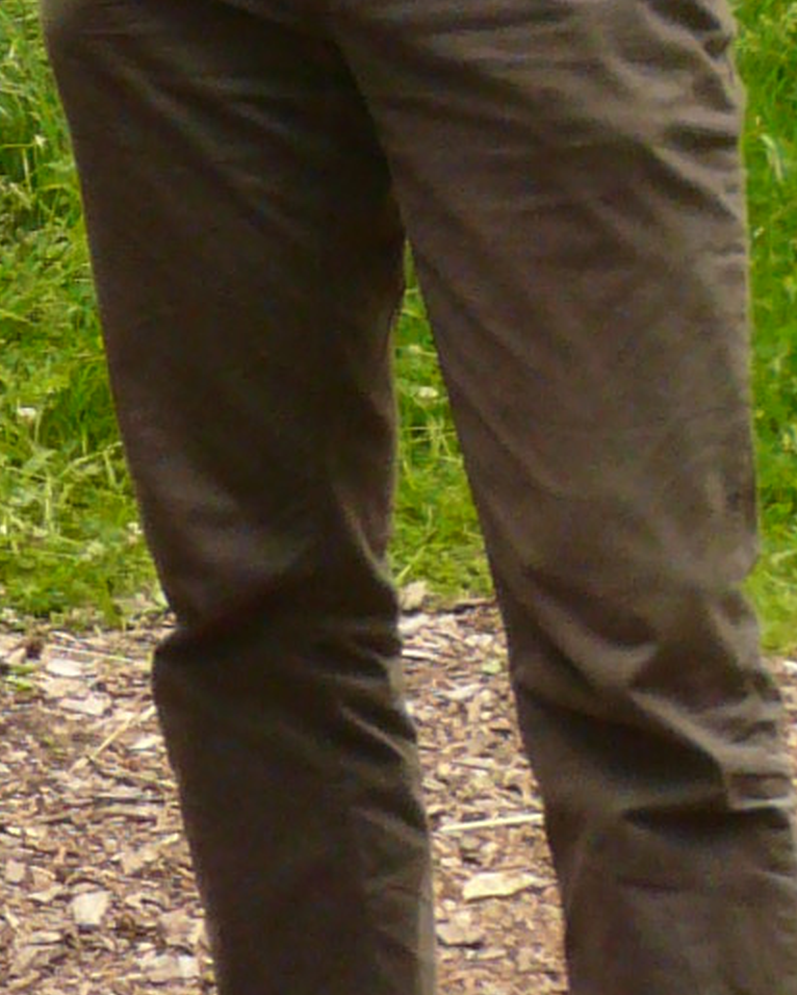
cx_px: -1092
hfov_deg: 8.2
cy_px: -360
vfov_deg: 10.8
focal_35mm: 174
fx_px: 5127
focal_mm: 4.9
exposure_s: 1/320
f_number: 2.9
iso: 100
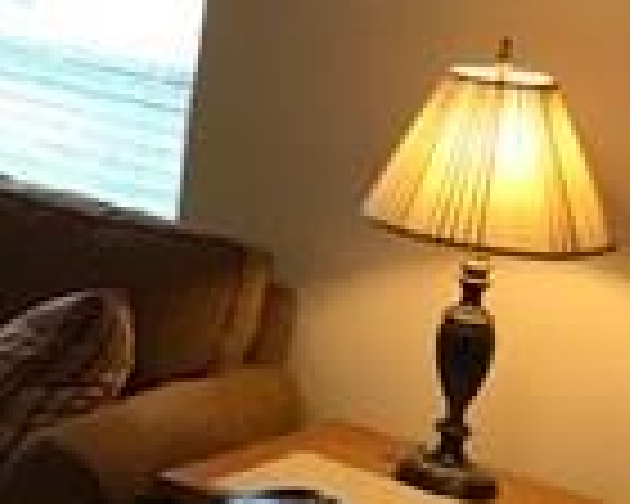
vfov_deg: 12.1
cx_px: -297
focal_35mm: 125
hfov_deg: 14.4
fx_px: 2331
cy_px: -108
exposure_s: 1/30
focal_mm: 3.99
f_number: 1.8
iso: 40
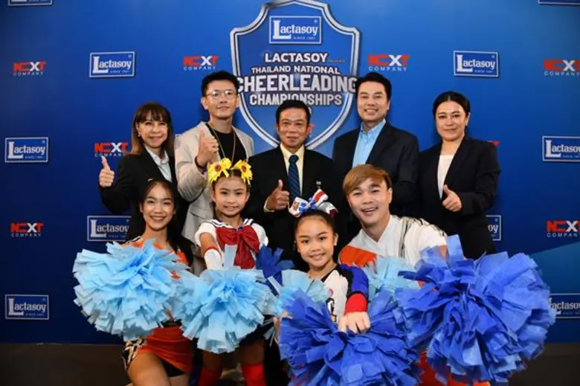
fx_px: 386
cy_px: 193
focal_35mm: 24
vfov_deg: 53.1
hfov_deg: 73.8
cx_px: 290
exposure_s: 1/160
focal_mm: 24
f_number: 5.6
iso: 1600
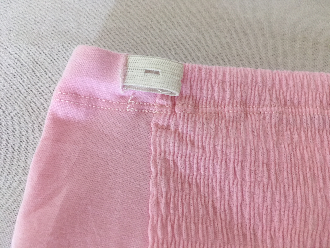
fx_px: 276
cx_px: 165
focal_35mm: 29
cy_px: 124
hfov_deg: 61.7
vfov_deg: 48.2
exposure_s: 1/33
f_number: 2.2
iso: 200
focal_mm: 4.15
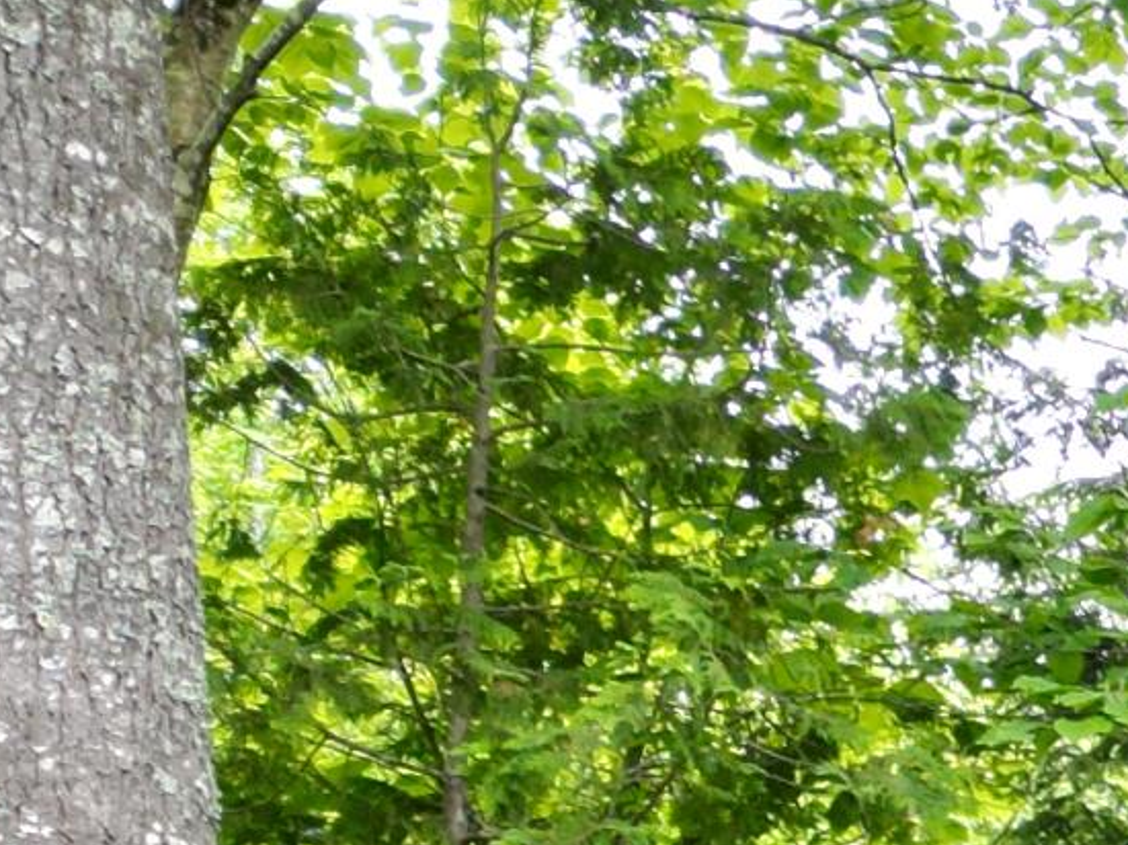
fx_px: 4267
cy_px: 1544
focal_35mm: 131
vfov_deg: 10.6
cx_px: 2297
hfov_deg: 13.0
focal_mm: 6.72
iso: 120
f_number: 1.7
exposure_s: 1/80
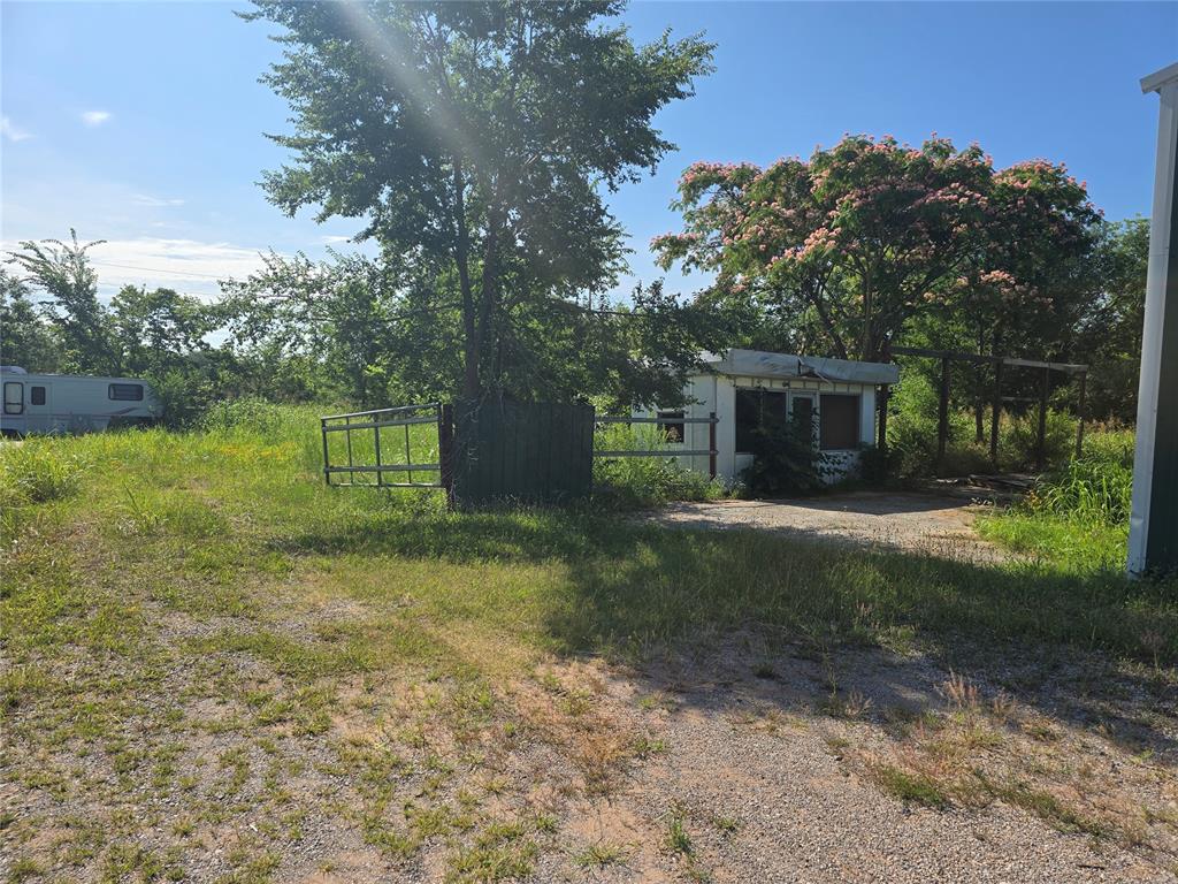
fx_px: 783
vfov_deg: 58.9
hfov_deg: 73.9
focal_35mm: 23
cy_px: 442
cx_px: 589
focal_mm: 6.3
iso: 12
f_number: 1.7
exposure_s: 1/883
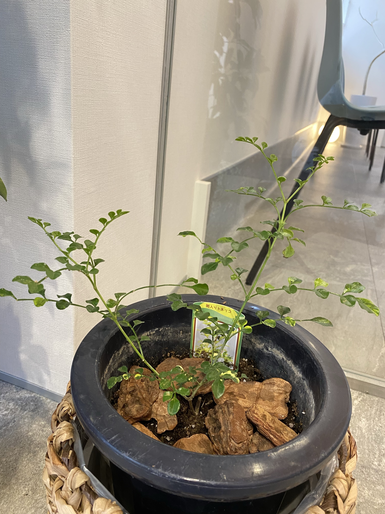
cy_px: 257
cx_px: 192
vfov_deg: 67.3
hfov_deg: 53.1
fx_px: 386
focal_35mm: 26
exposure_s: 1/60
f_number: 1.8
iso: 400
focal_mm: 4.25
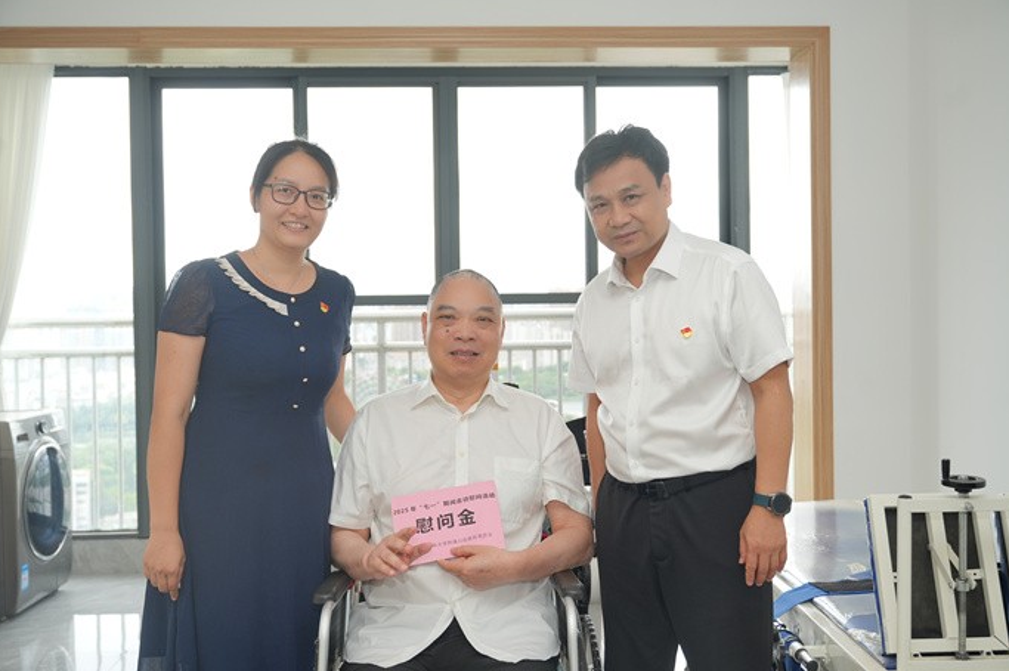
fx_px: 1120
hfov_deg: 48.5
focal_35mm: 40
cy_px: 330
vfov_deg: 33.3
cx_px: 507
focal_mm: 39
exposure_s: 1/100
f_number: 4.5
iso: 200
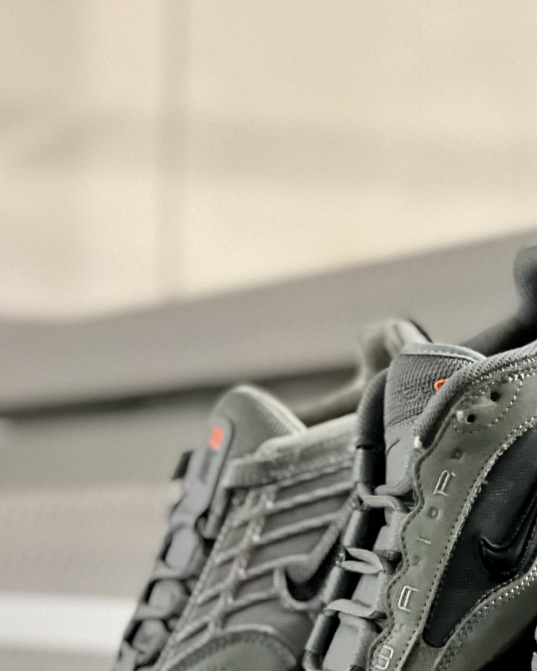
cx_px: 505
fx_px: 3139
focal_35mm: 158
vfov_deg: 12.1
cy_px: 556
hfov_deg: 9.7
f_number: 2.8
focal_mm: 9
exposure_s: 1/14
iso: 1000
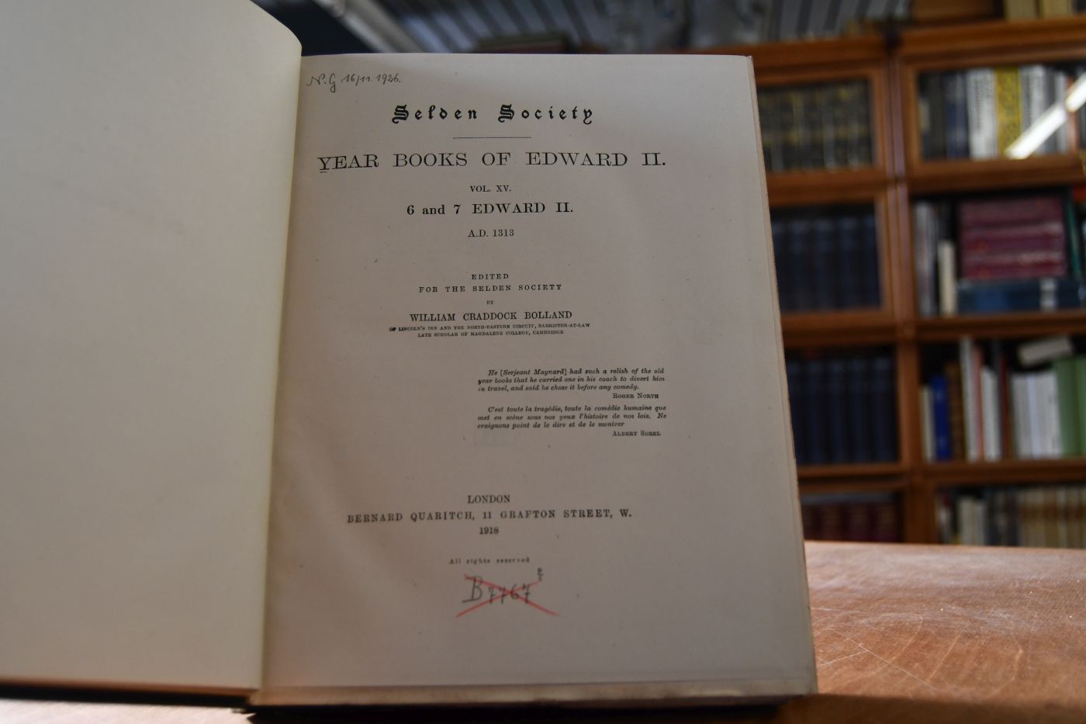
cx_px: 543
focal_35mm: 36
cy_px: 362
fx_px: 1086
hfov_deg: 53.1
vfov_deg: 36.9
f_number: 3.8
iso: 720
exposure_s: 1/250
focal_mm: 24
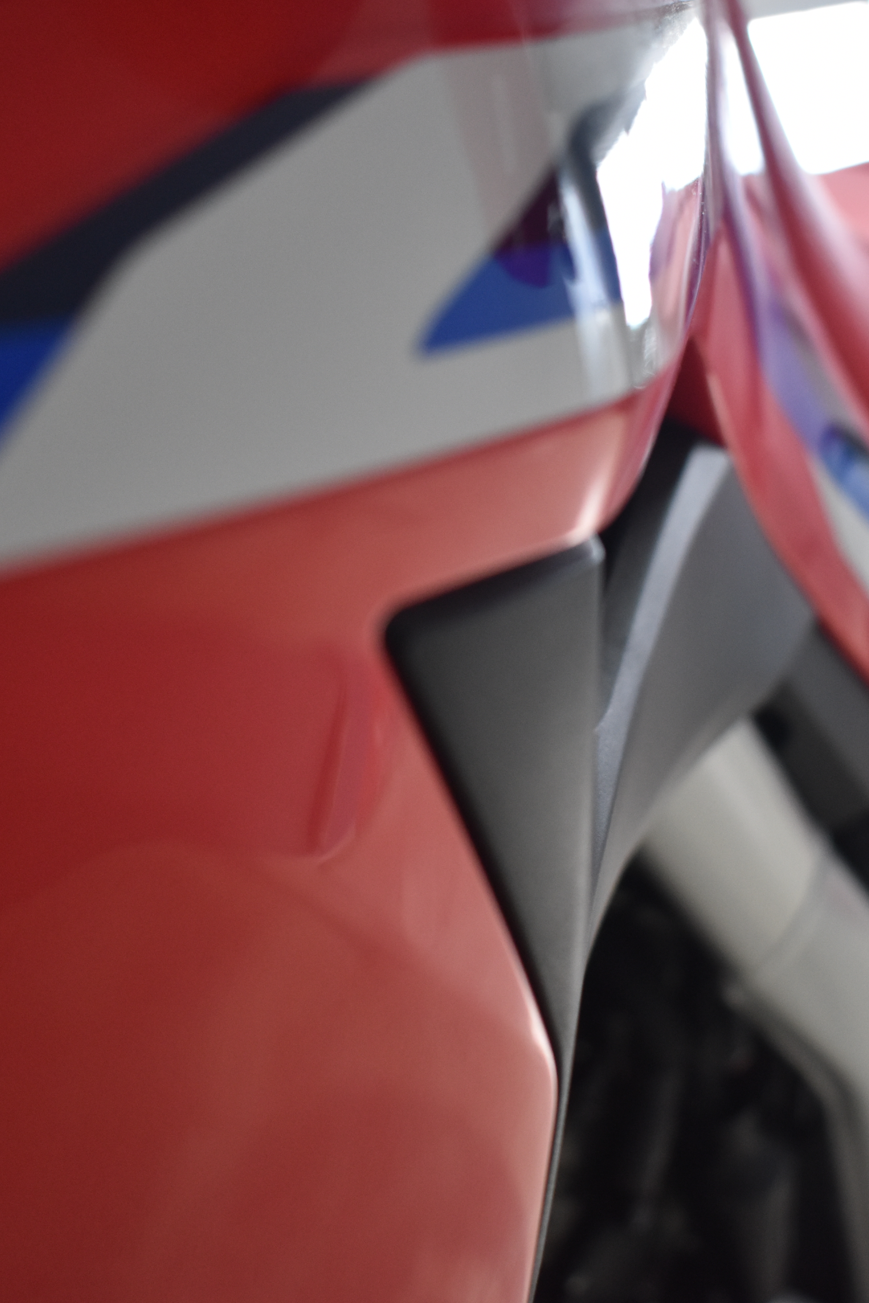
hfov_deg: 21.2
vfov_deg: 31.4
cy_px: 649
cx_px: 576
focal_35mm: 64
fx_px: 2317
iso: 800
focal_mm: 28
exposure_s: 1/60
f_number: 4.2
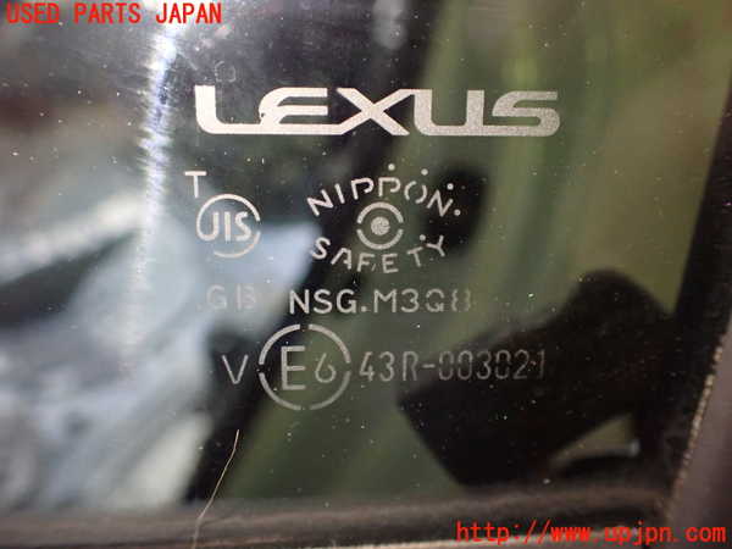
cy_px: 274
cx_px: 366
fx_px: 634
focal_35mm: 30
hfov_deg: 60.0
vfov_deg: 46.8
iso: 800
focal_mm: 5.4
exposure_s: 1/125
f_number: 2.3
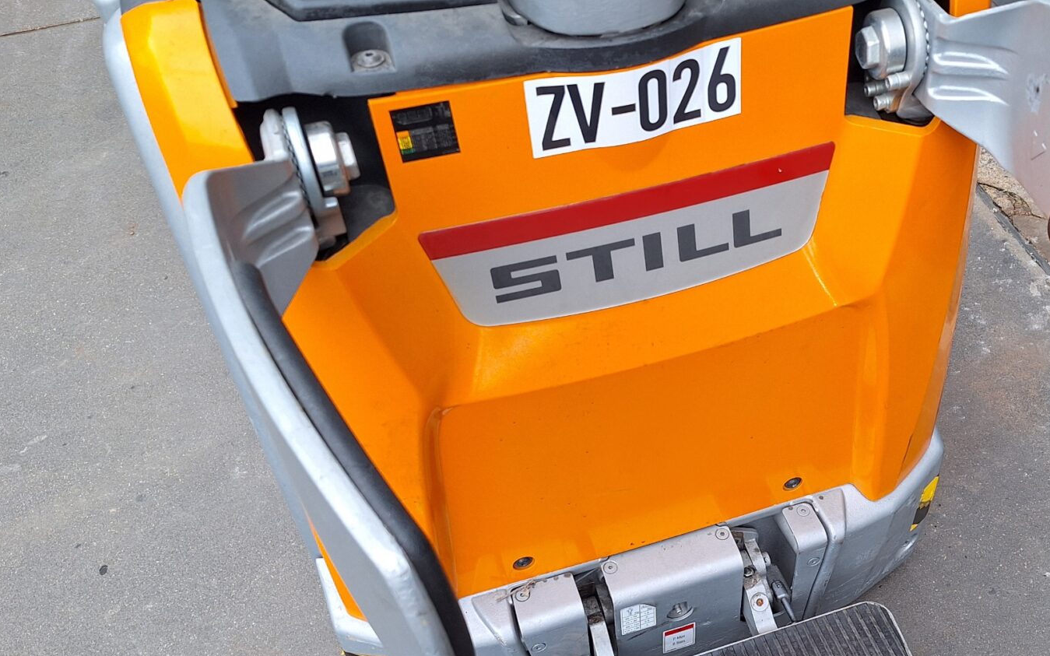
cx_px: 669
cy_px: 447
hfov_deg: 52.1
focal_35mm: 37
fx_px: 1059
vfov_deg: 34.1
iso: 50
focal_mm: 5.54
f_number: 1.8
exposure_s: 1/50
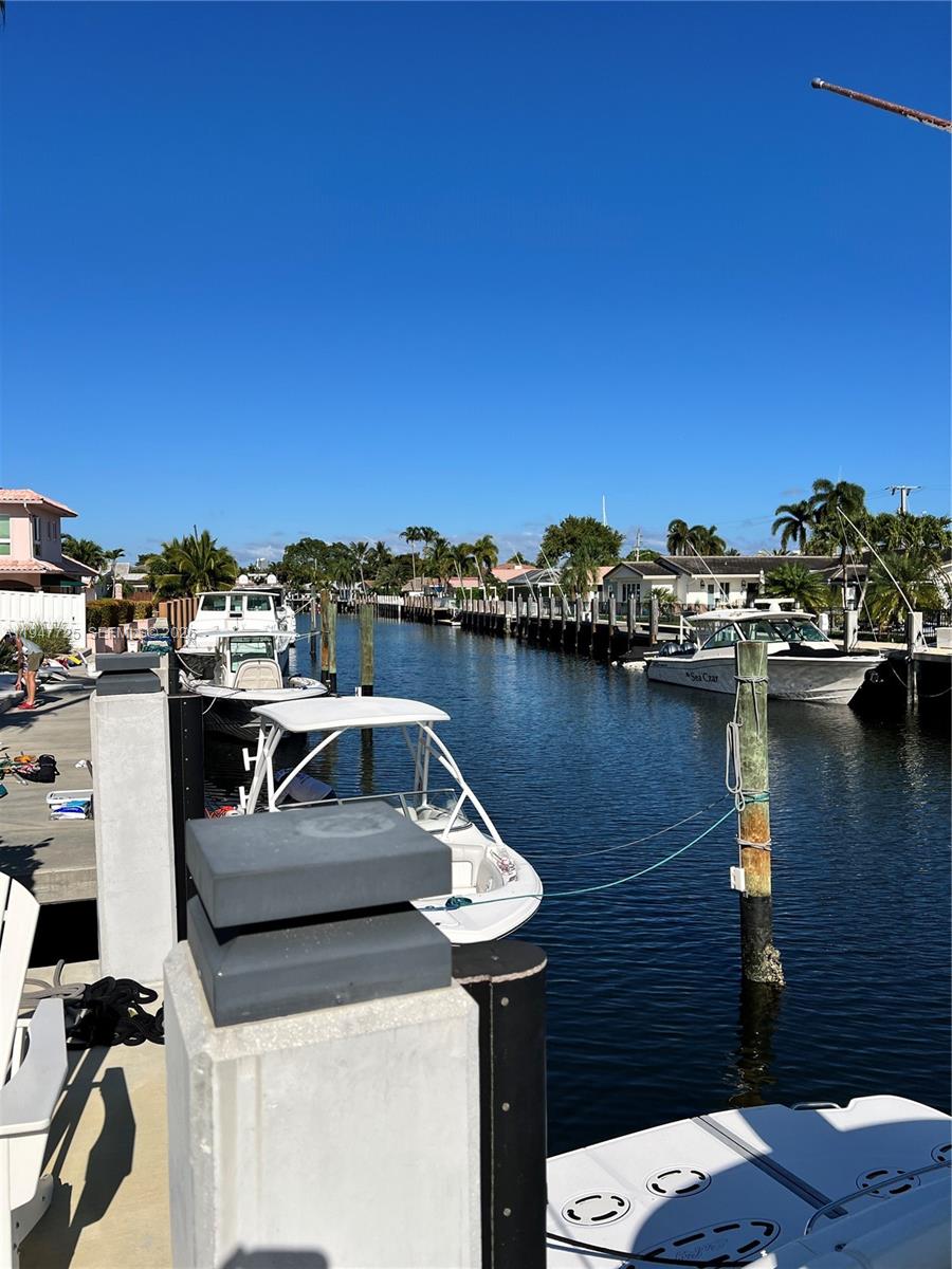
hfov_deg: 53.1
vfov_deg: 67.3
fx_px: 953
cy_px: 634
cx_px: 476
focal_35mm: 26
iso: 50
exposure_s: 1/8000
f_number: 1.5
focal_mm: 5.7
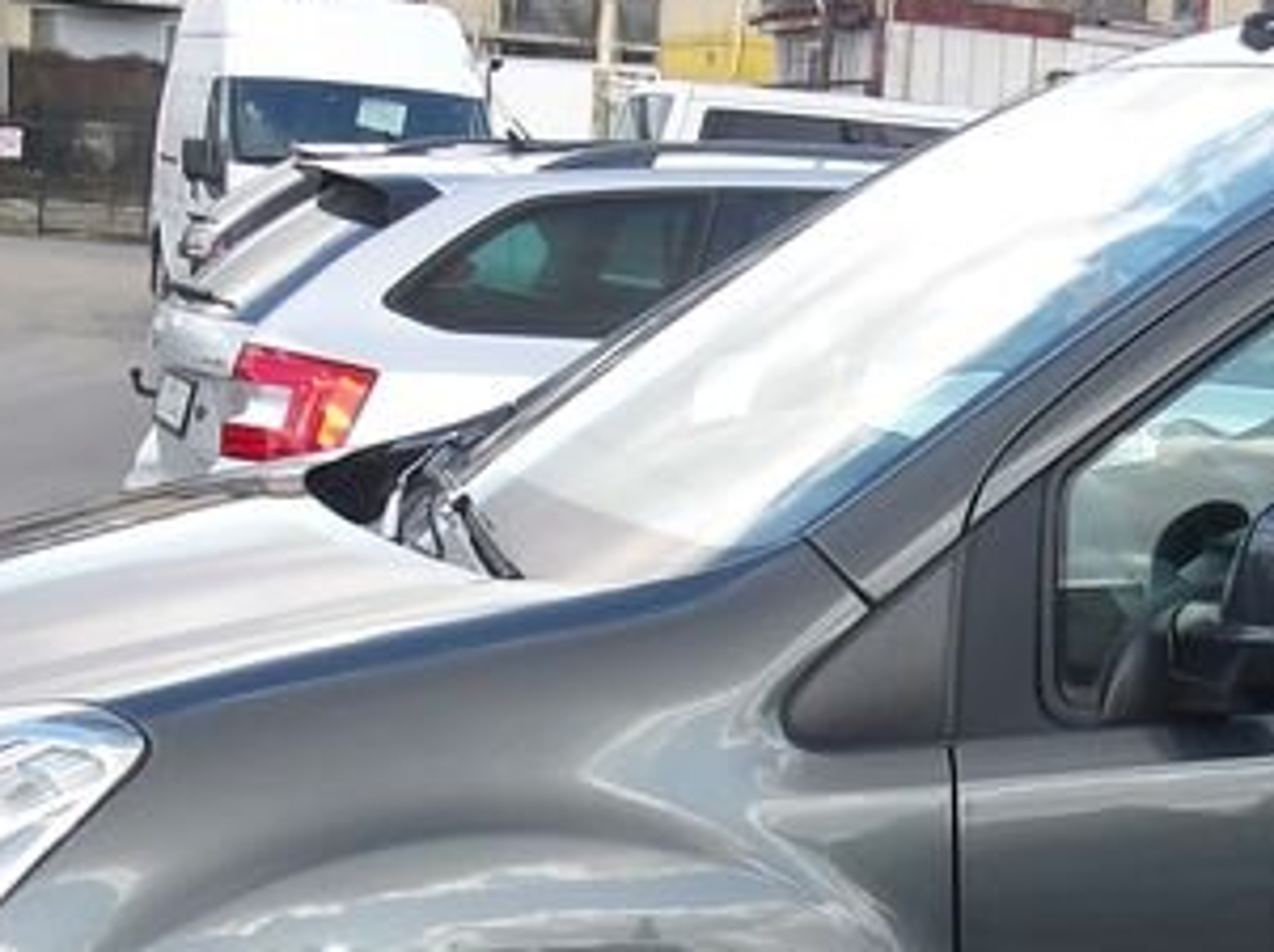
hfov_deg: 20.6
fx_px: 3382
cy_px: 850
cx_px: 1304
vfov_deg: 15.8
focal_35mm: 92
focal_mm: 4.9
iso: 100
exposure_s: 1/331
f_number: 3
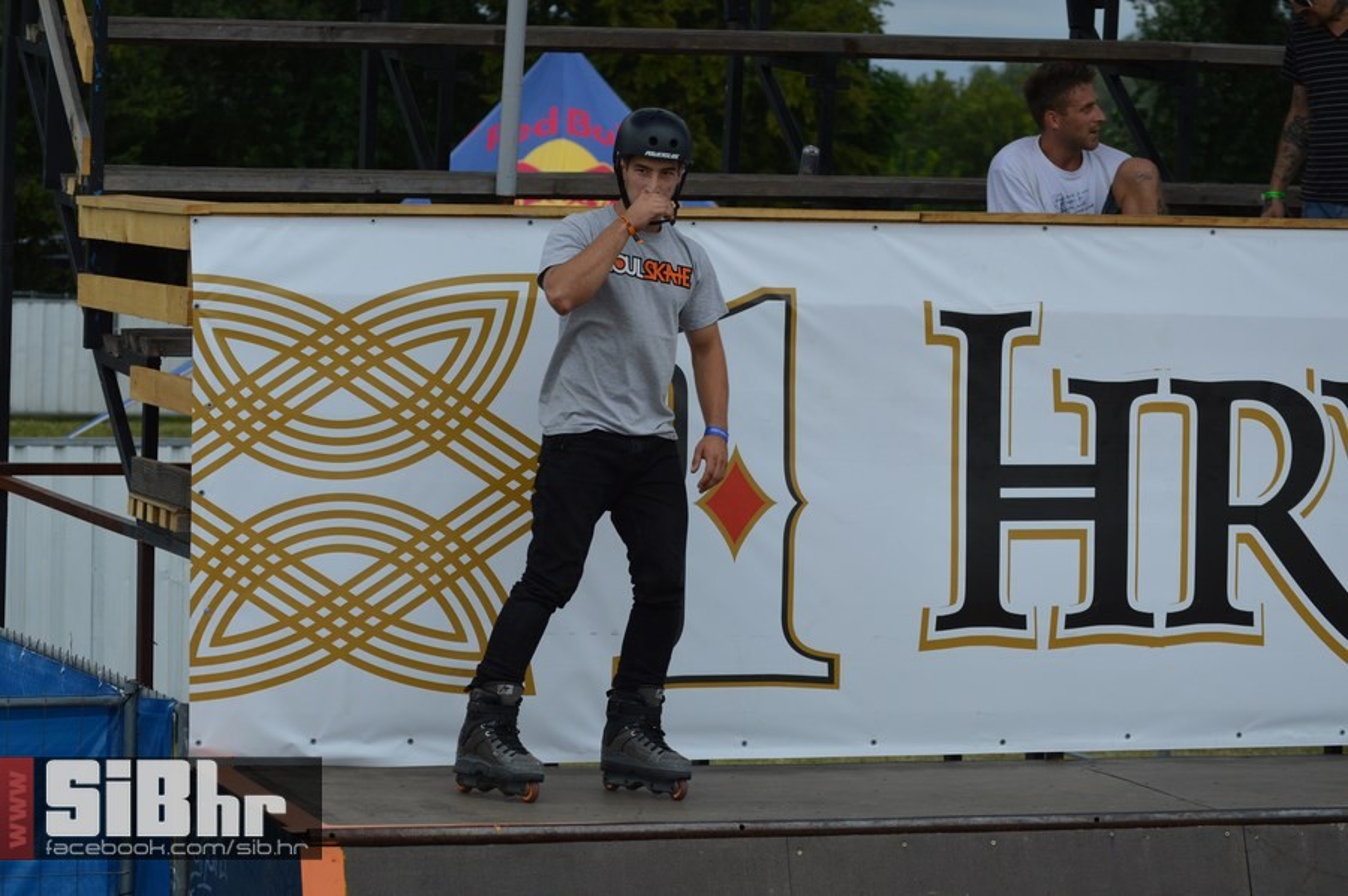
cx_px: 674
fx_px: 4601
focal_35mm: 123
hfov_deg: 16.7
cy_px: 448
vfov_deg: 11.1
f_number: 6.3
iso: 400
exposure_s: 1/1600
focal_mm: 82
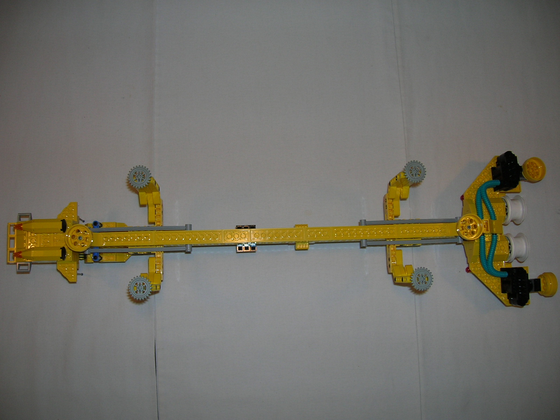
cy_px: 210
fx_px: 550
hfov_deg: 54.0
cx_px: 280
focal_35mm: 34
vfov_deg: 41.8
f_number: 2.9
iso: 50
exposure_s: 1/60.1
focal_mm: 5.7
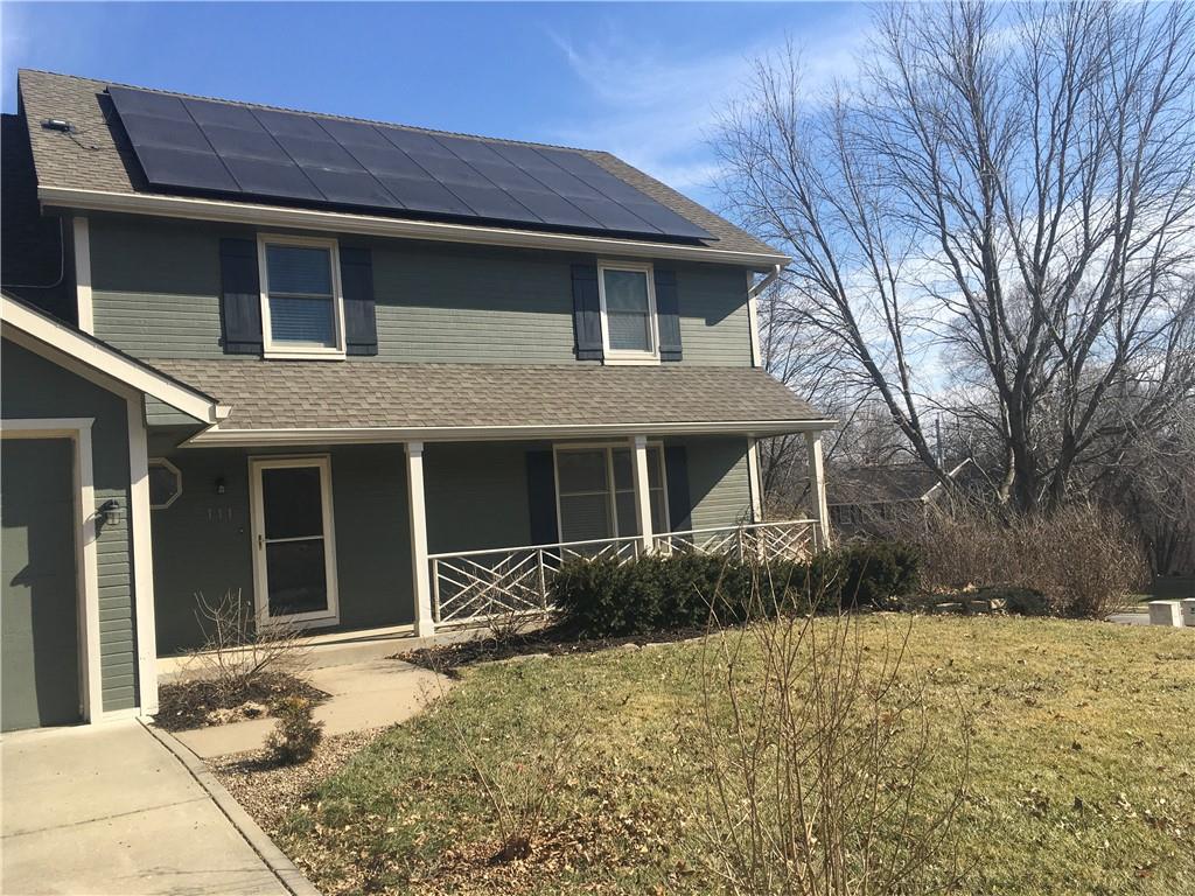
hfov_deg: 61.7
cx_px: 598
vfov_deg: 48.2
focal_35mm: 29
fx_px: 1001
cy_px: 448
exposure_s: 1/1326
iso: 25
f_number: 2.2
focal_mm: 4.15
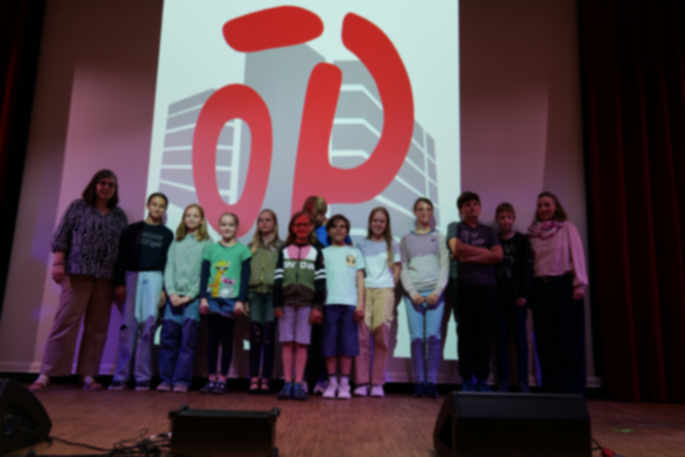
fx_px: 571
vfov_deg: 43.6
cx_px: 342
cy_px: 228
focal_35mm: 30
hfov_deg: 61.9
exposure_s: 1/30
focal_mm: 30
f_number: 4.1
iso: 400
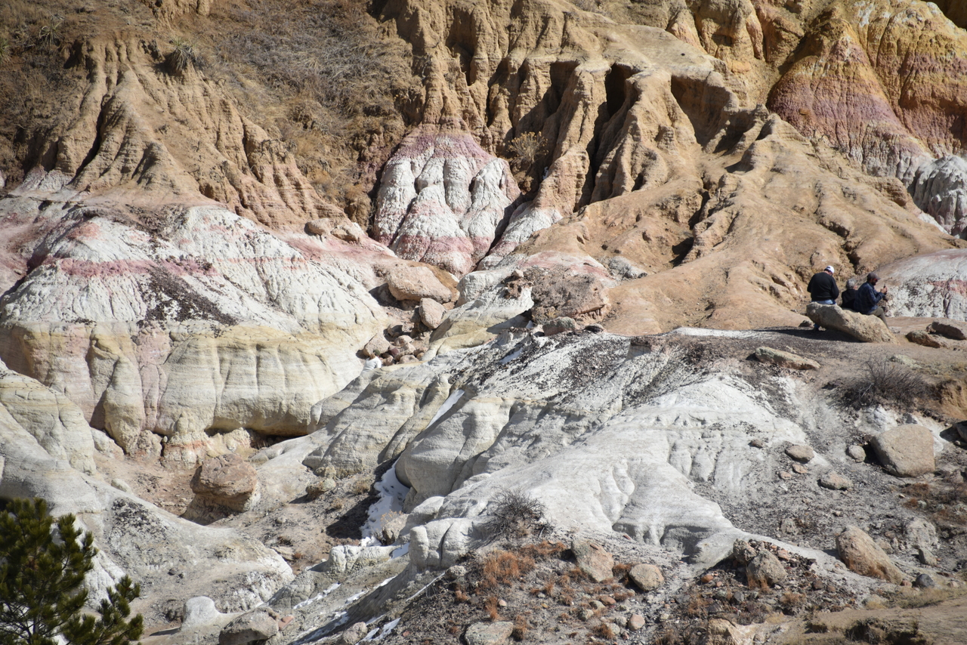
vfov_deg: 4.6
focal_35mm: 300
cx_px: 484
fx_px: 8060
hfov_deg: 6.9
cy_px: 322
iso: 100
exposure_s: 1/640
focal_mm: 300
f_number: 6.3
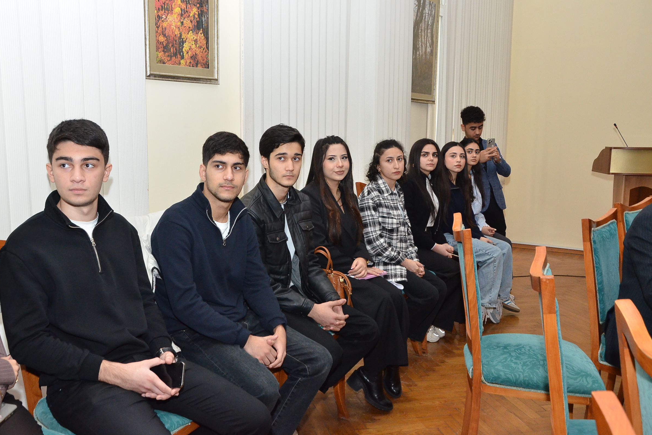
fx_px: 616
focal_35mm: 34
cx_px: 317
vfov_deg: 38.9
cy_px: 214
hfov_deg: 55.8
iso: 2200
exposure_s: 1/200
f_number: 6.3
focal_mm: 22
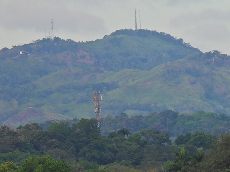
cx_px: 261
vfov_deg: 1.8
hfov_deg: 2.4
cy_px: 175
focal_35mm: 819
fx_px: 5441
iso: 100
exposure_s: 1/320
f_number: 5
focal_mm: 62.5
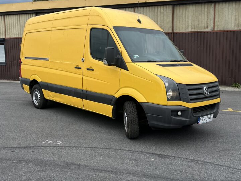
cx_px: 112
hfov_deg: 61.6
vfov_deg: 48.2
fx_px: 202
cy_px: 89
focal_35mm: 29
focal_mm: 5.1
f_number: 1.6
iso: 50
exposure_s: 1/1721
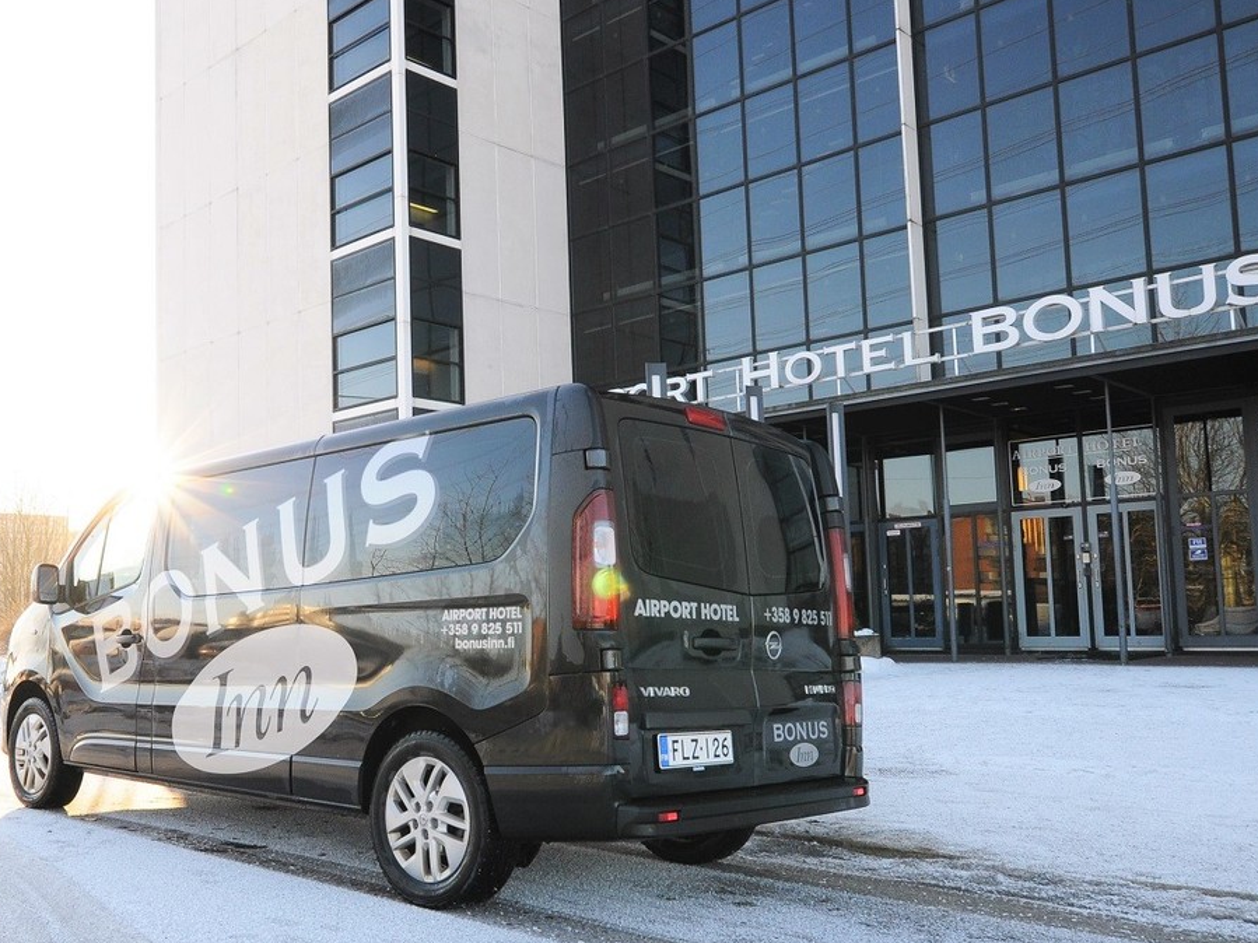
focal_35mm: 23
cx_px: 606
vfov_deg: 58.9
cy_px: 468
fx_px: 836
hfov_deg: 73.9
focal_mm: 14
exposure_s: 1/60
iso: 400
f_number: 10
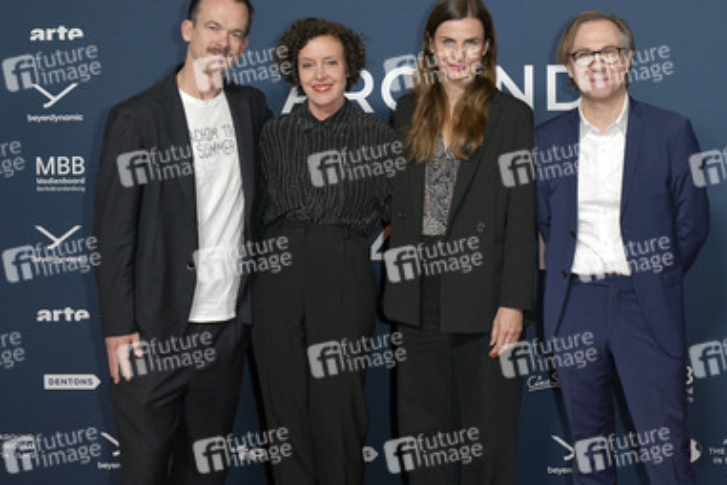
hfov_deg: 43.6
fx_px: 909
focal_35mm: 45
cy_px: 212
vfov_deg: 29.8
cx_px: 383
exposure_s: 1/200
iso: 1600
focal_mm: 38
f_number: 6.3
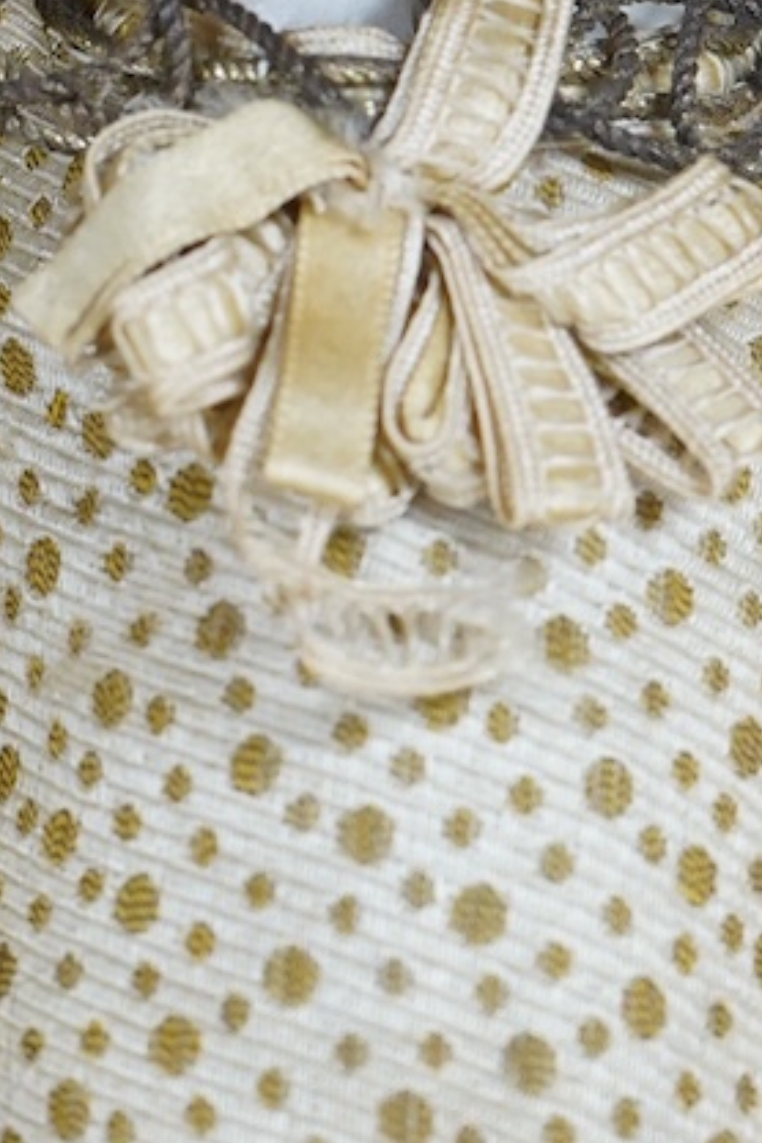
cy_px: 1
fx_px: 6667
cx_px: -171
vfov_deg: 9.7
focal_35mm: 210
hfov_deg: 6.5
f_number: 5.6
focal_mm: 51
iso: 2500
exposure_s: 1/125
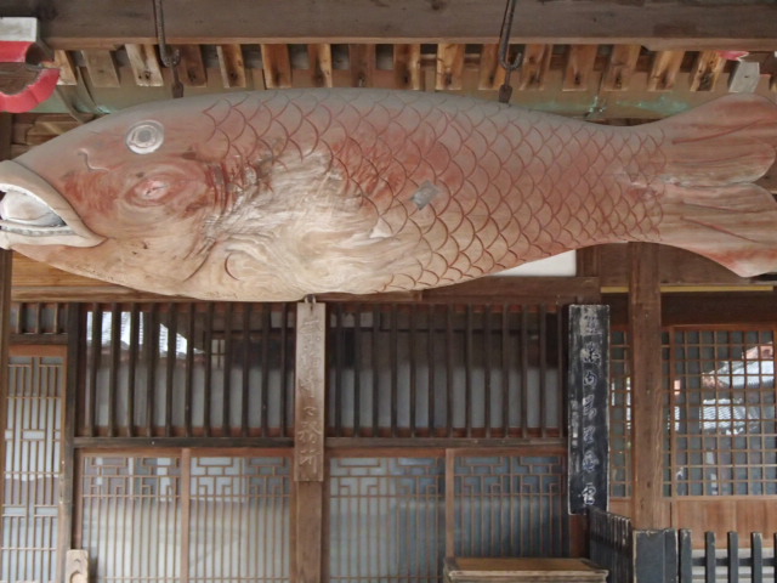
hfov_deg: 36.8
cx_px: 388
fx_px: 1167
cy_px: 292
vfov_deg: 28.0
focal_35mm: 52
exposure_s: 1/50
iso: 800
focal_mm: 9.39
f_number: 5
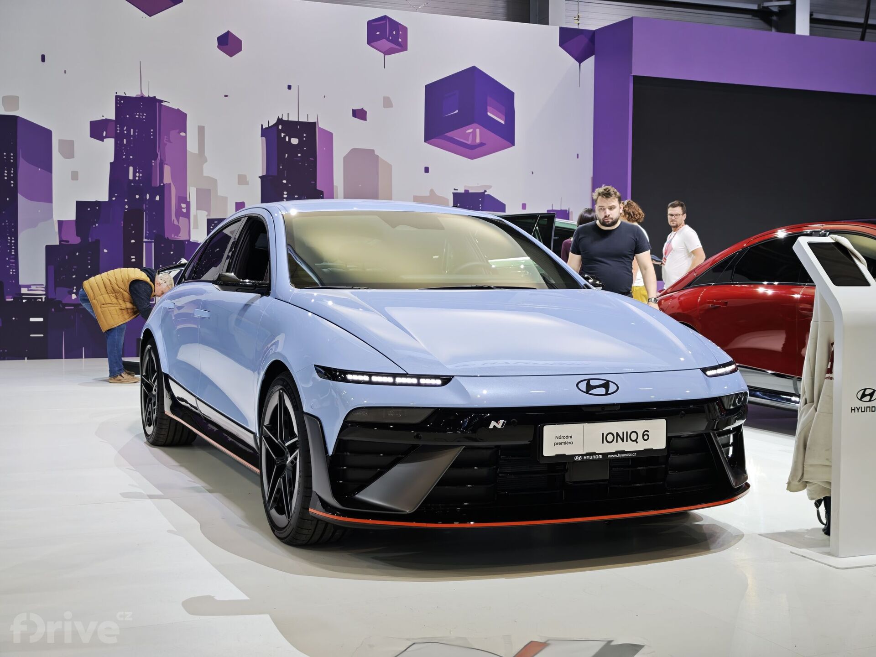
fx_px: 1164
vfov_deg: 31.5
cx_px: 438
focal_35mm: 46
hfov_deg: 41.2
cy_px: 328
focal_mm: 8.72
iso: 100
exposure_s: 1/100
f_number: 1.63
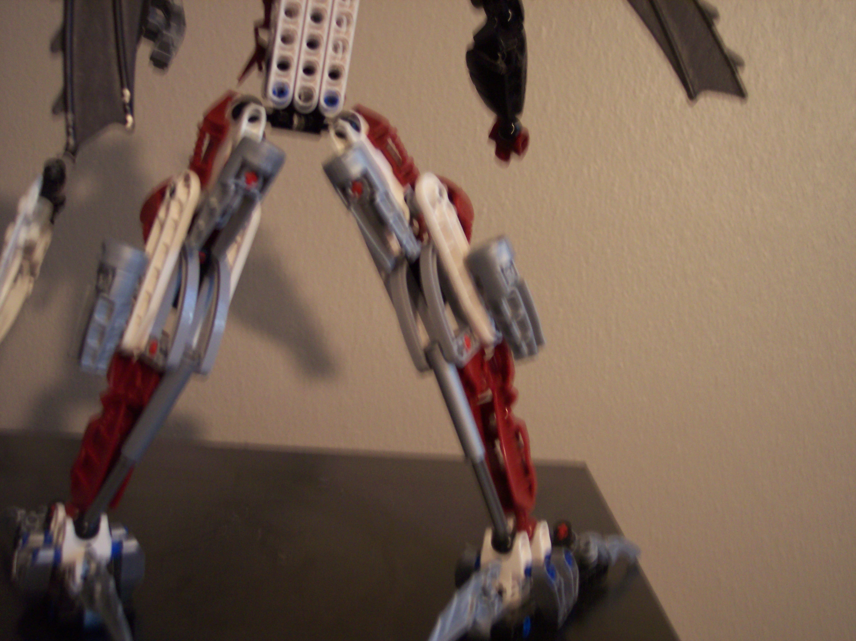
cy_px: 320
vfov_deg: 37.7
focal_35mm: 38
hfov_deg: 49.0
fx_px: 939
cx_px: 428
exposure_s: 1/8
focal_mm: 8
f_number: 2.8
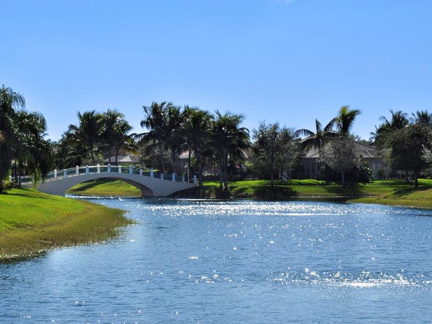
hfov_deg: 15.4
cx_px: 180
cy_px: 167
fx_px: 1598
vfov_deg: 11.6
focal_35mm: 128
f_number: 11
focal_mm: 70
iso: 200
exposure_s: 1/400
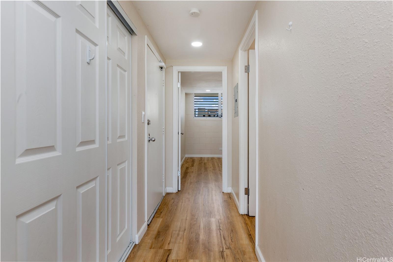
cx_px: 196
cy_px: 131
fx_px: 196
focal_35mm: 18
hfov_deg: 90.0
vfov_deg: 67.4
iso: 160
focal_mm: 12
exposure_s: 1/40
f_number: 8
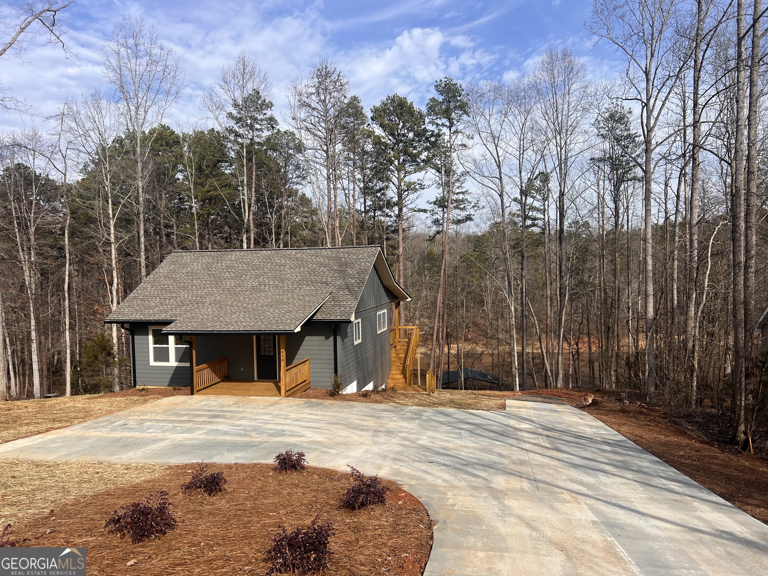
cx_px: 384
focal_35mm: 26
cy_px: 288
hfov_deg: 67.3
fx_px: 577
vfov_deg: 53.1
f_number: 1.5
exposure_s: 1/3704
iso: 50
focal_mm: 5.7
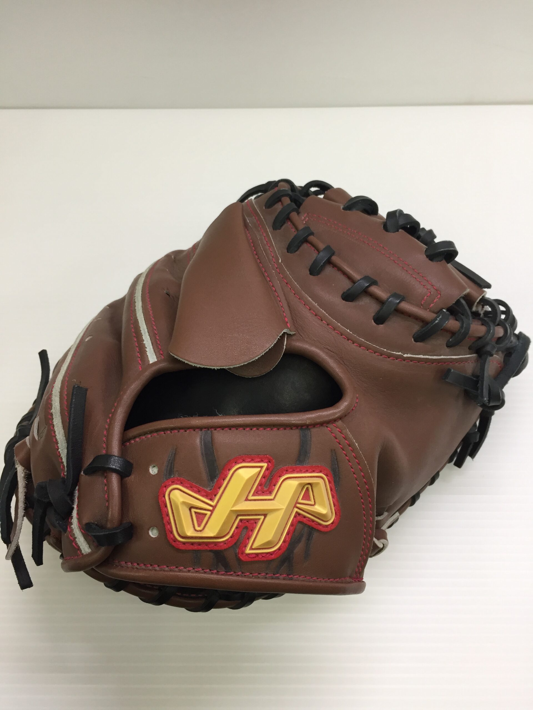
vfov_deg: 61.7
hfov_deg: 48.2
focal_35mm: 29
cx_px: 266
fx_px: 595
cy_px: 355
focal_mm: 4.15
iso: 64
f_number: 2.2
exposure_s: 1/30
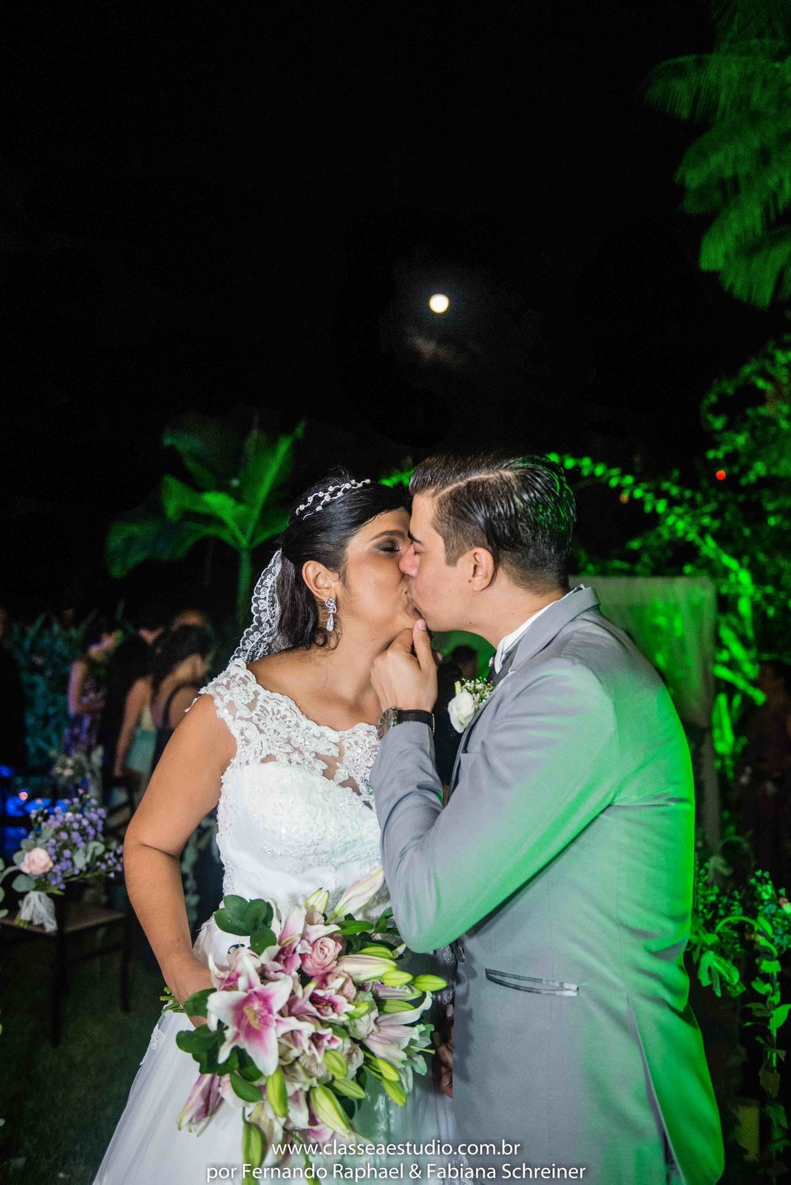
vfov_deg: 54.4
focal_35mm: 35
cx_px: 396
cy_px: 592
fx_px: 1153
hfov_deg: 37.9
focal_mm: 35
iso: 4000
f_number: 2.8
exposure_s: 1/400
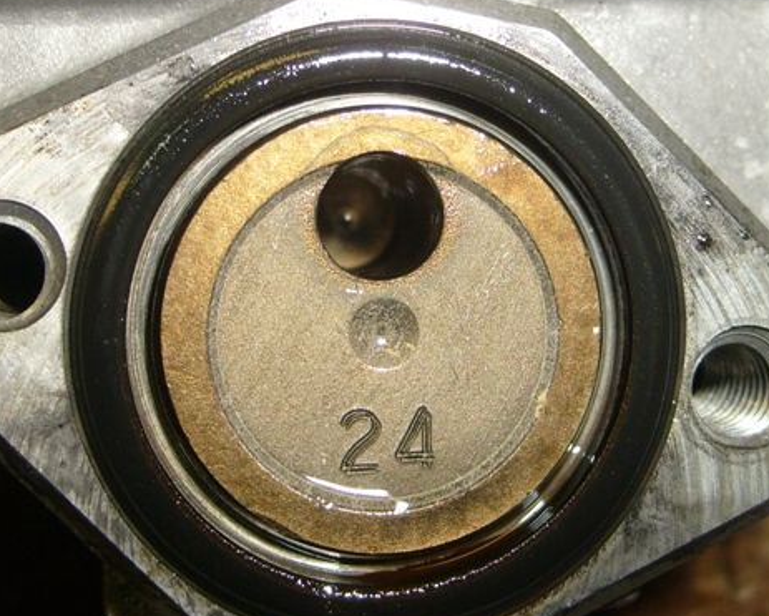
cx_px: 394
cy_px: 181
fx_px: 1344
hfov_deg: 31.9
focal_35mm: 59
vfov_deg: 25.6
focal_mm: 5.8
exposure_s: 1/45
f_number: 2.8
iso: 100
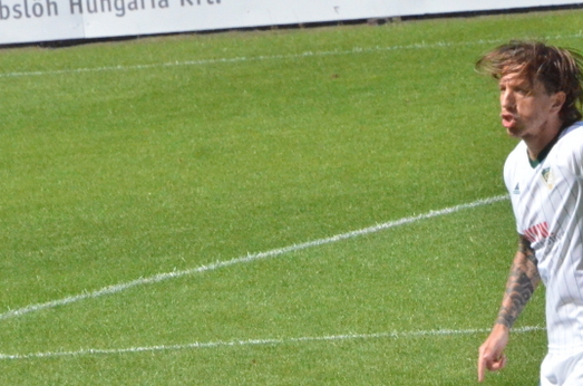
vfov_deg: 1.3
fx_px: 16688
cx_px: 584
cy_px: 260
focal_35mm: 1033
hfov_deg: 2.0
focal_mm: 300
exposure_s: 1/8000
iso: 6400
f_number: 13
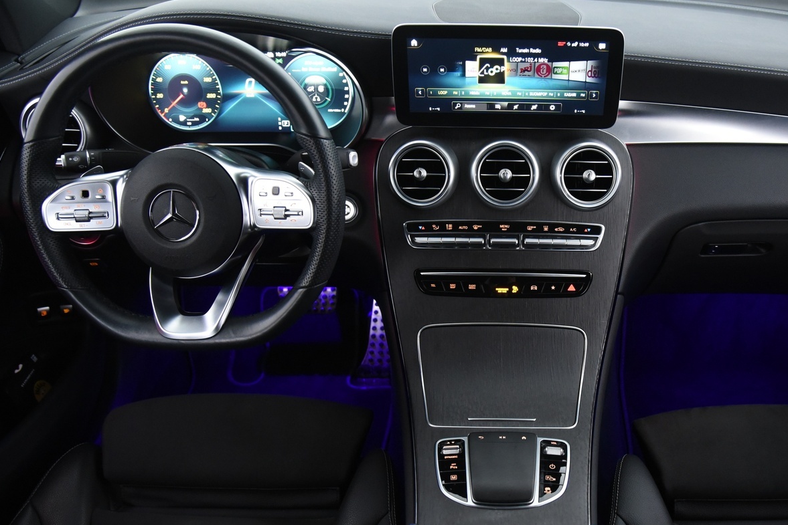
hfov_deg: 56.4
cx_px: 503
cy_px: 328
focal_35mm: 33
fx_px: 722
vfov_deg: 39.7
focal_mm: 24
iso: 4000
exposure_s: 1/20
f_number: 4
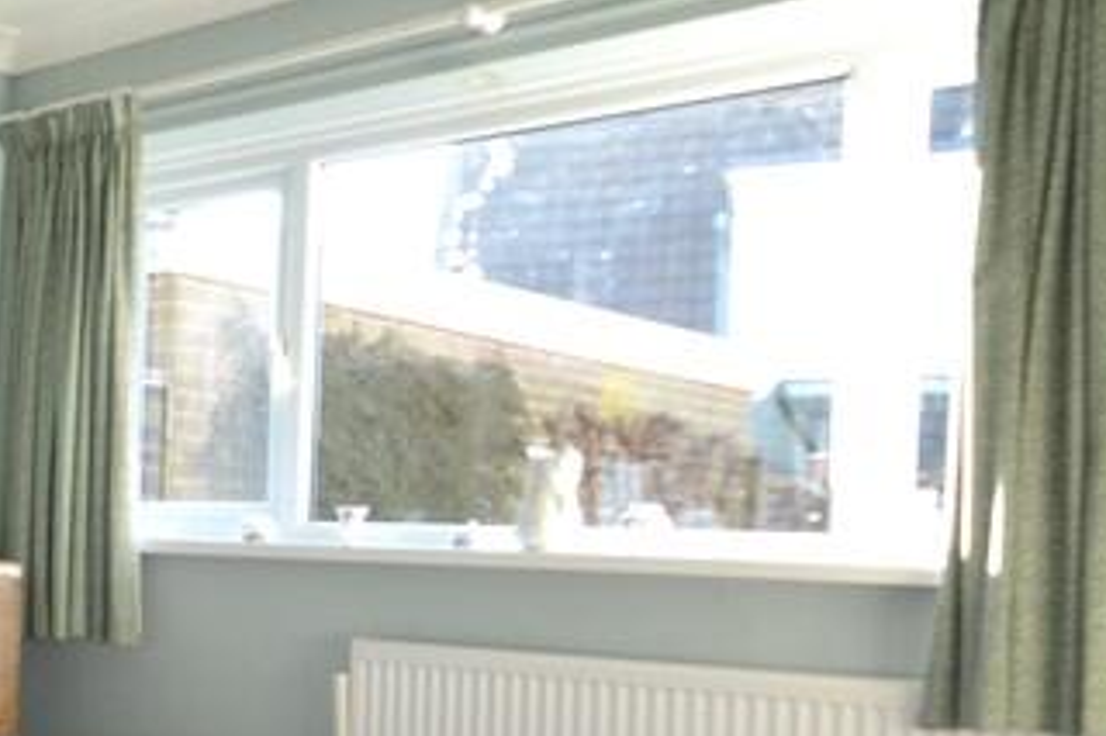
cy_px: 513
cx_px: -228
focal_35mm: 48
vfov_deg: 27.8
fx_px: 1474
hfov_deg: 33.4
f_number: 4
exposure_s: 1/125
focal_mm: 10
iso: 400
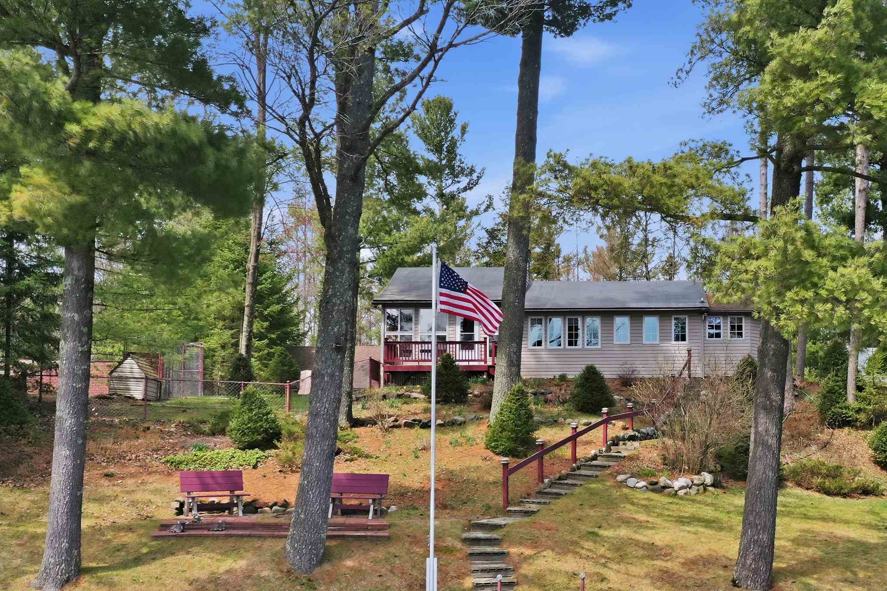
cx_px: 630
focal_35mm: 42
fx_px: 1035
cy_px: 395
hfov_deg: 45.3
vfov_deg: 31.6
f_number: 5.6
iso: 100
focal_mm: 10.3
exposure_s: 1/400
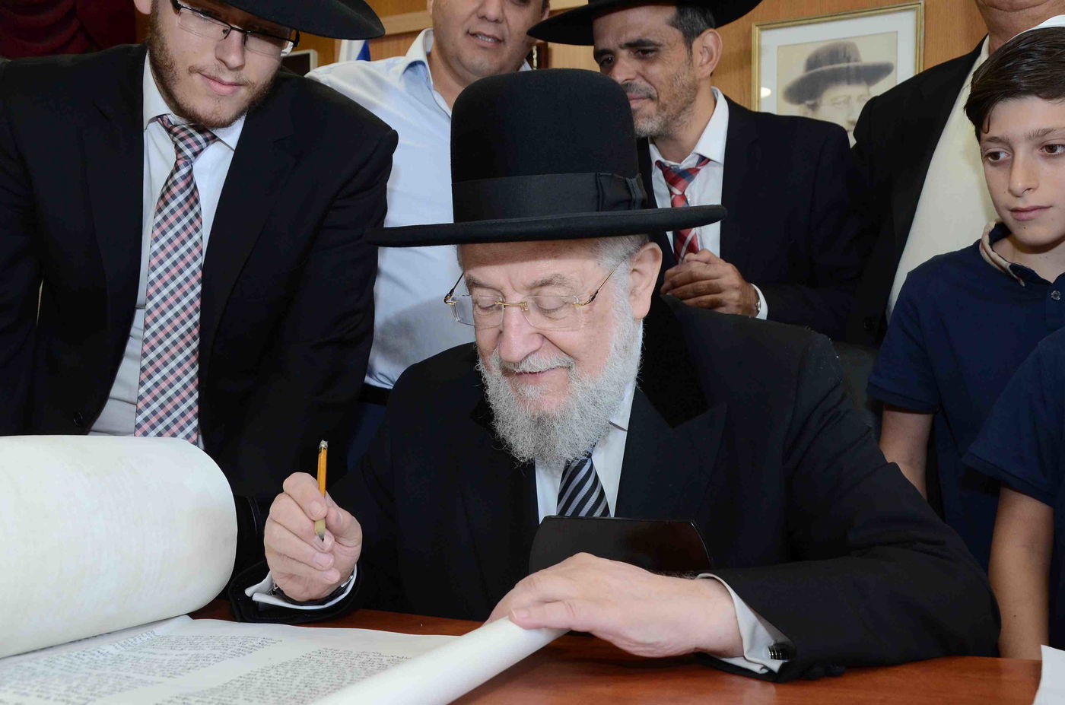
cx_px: 532
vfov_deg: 34.1
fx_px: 1151
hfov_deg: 49.6
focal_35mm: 39
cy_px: 352
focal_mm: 26
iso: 800
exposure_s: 1/80
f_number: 5.6
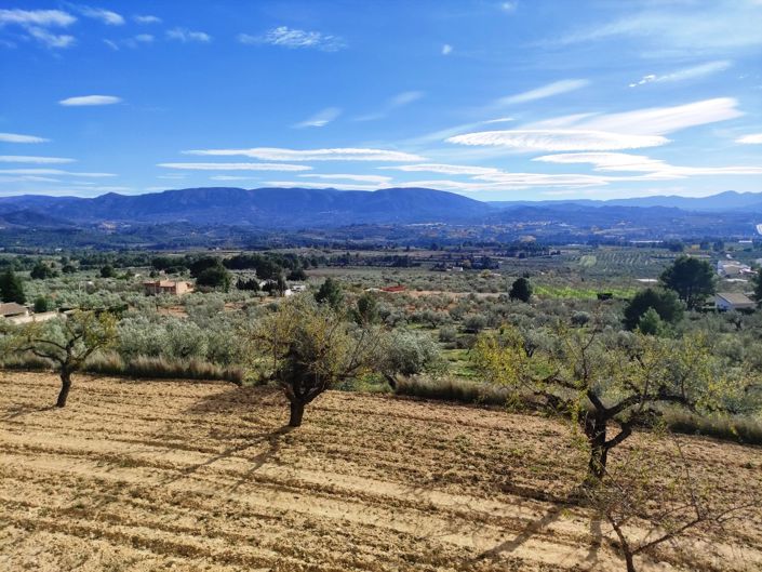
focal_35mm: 25
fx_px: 550
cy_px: 286
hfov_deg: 69.4
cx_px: 381
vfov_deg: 54.9
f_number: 1.89
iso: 50
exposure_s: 1/2680
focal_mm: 5.43
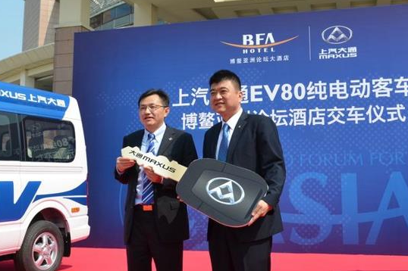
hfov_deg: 40.4
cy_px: 113
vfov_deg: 27.4
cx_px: 208
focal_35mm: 49
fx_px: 555
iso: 110
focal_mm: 22
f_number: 8
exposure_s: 1/250
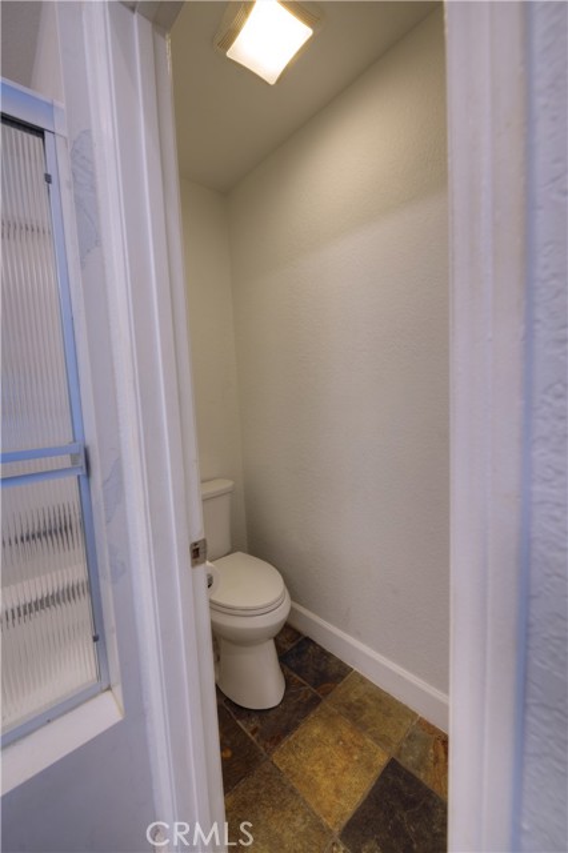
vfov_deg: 104.3
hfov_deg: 81.1
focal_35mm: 14
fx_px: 332
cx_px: 284
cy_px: 426
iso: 64
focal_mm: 14
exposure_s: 1/4
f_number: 8
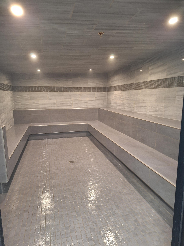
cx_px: 92
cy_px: 123
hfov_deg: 58.9
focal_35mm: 23
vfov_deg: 73.9
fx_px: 163
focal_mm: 5.54
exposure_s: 1/24
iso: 320
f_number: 1.8
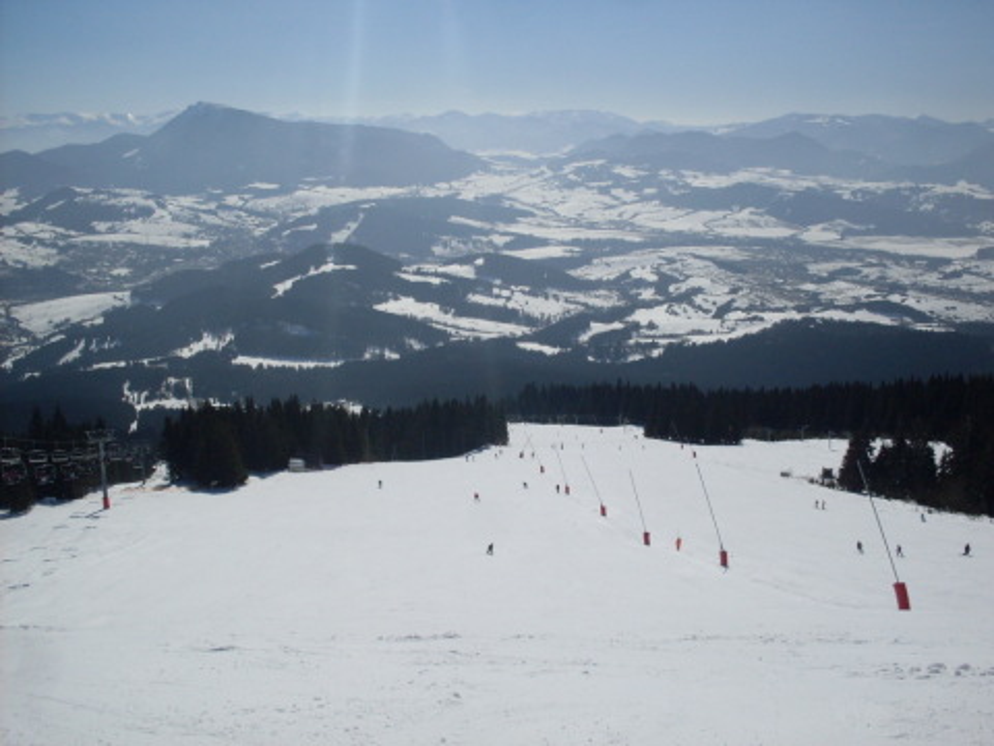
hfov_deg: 49.0
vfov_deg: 37.7
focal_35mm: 38
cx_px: 497
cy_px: 373
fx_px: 1091
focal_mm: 6.3
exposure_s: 1/750
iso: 80
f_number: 8.4
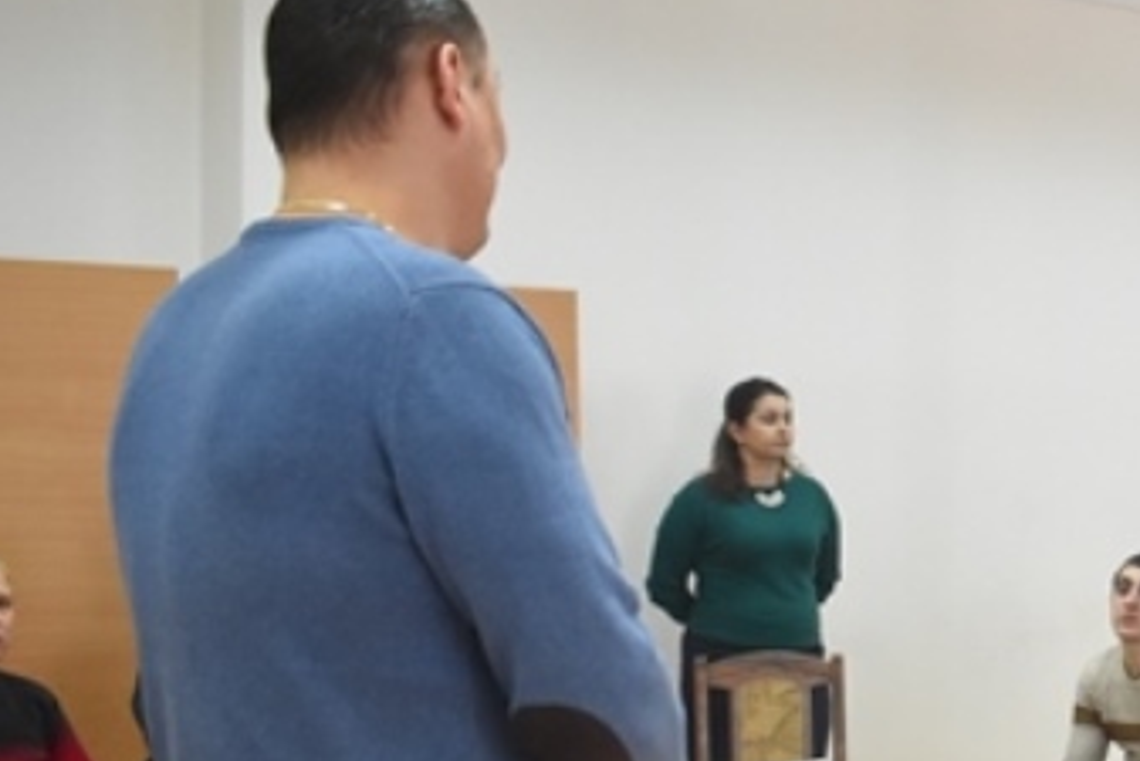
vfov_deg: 16.6
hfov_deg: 22.5
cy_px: 575
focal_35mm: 82
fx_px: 2598
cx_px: 1431
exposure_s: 1/125
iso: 1600
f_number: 4
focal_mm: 18
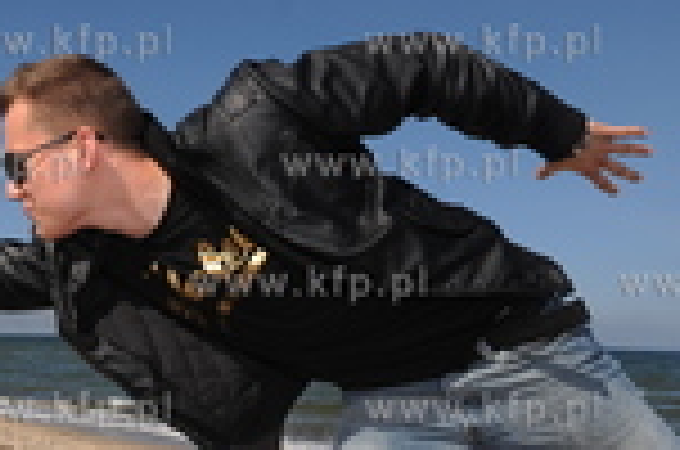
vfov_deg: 27.7
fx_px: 848
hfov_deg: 42.9
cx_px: 212
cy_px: 468
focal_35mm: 45
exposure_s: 1/1000
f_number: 5.6
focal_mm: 17
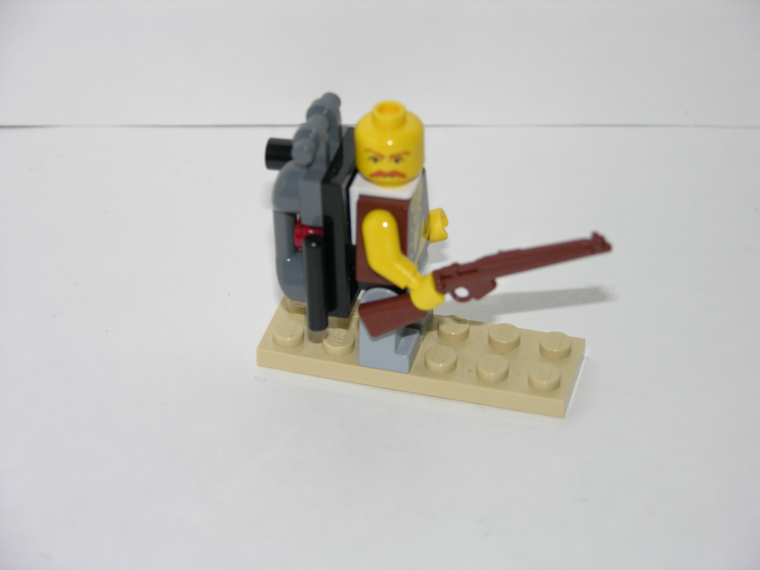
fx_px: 2854
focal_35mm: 130
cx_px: 380
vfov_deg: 11.4
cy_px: 285
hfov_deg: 15.2
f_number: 3.8
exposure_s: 1/120
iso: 50
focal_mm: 31.9
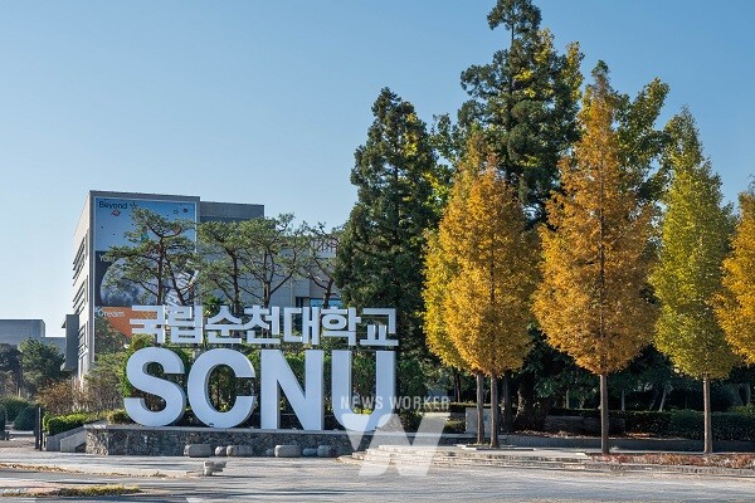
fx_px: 1573
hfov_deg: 27.0
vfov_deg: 18.2
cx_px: 378
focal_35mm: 75
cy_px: 252
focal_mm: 50
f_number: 9
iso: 100
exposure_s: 1/400
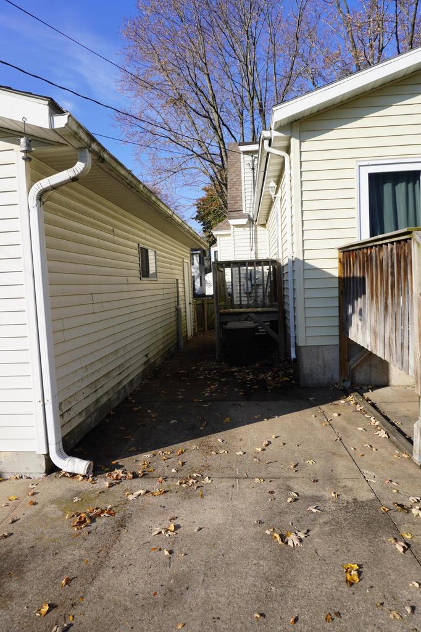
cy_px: 316
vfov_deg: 73.8
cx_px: 210
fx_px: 421
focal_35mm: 24
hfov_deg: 53.1
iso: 100
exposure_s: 1/500
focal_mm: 16
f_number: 5
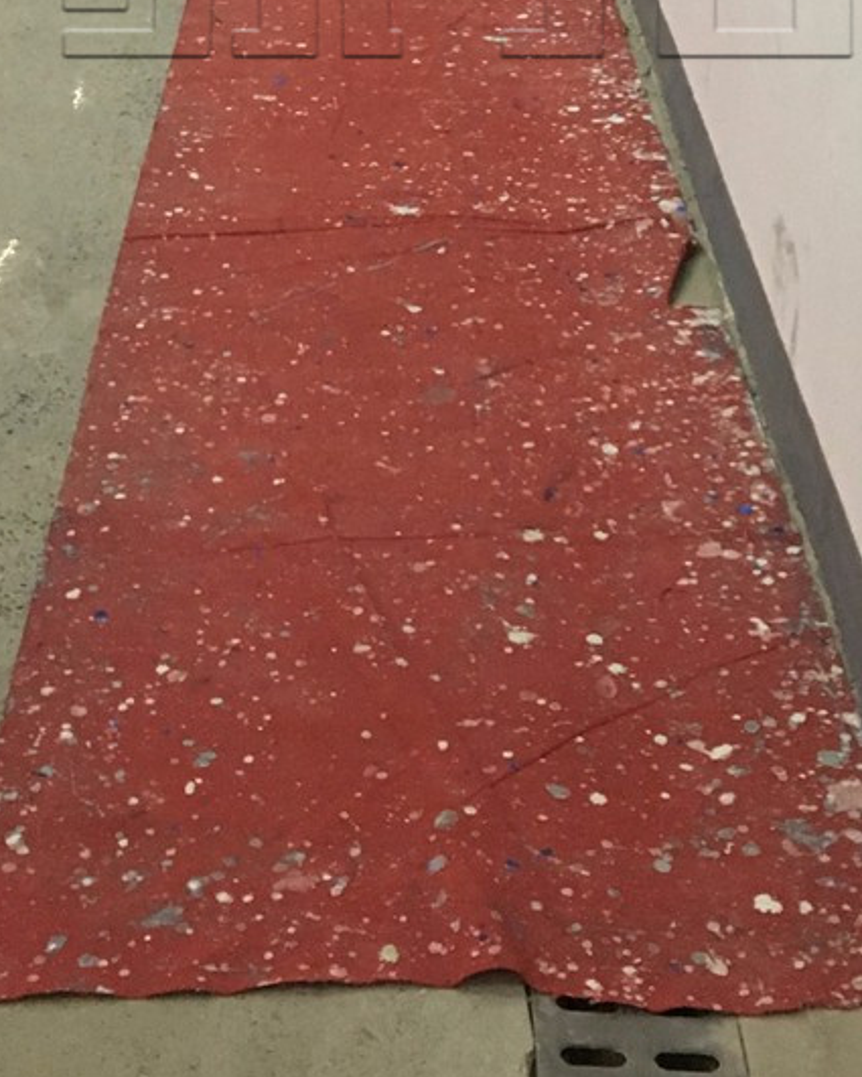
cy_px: -76
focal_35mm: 71
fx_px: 2264
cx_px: 450
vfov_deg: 25.1
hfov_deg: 21.6
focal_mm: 4.15
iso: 200
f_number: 2.2
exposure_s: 1/17
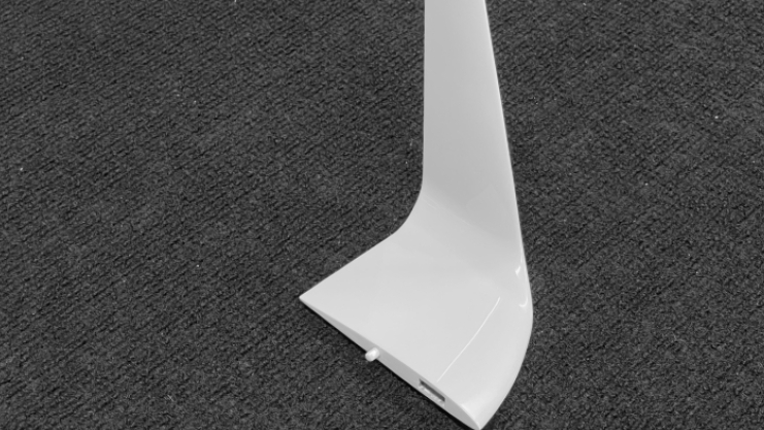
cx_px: 428
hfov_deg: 26.5
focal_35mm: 80
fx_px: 1621
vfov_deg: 15.1
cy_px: 155
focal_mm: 7.5
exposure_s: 1/50
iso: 400
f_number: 2.2
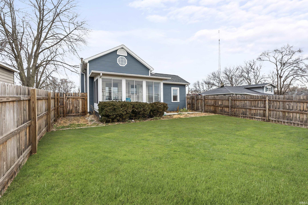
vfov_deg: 77.4
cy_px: 102
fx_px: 128
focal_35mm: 15
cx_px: 154
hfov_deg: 100.4
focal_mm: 10
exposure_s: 1/3
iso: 100
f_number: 8
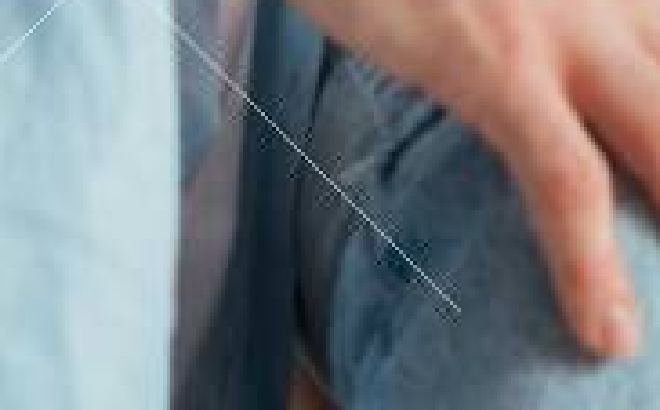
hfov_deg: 5.6
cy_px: -858
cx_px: 1425
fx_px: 6553
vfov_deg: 3.5
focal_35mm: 365
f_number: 4
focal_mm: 50
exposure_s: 1/200
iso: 100
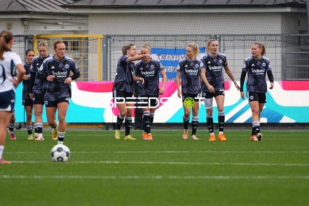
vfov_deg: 2.3
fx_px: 5150
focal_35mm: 600
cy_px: 103
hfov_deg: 3.4
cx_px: 154
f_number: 5.6
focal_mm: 400
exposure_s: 1/1600
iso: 1600
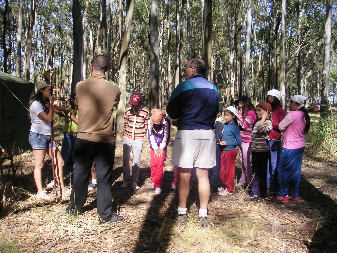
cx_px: 168
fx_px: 370
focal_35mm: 38
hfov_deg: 49.0
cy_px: 126
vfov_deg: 37.7
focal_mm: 6
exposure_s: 1/500
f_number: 2.8
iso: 50
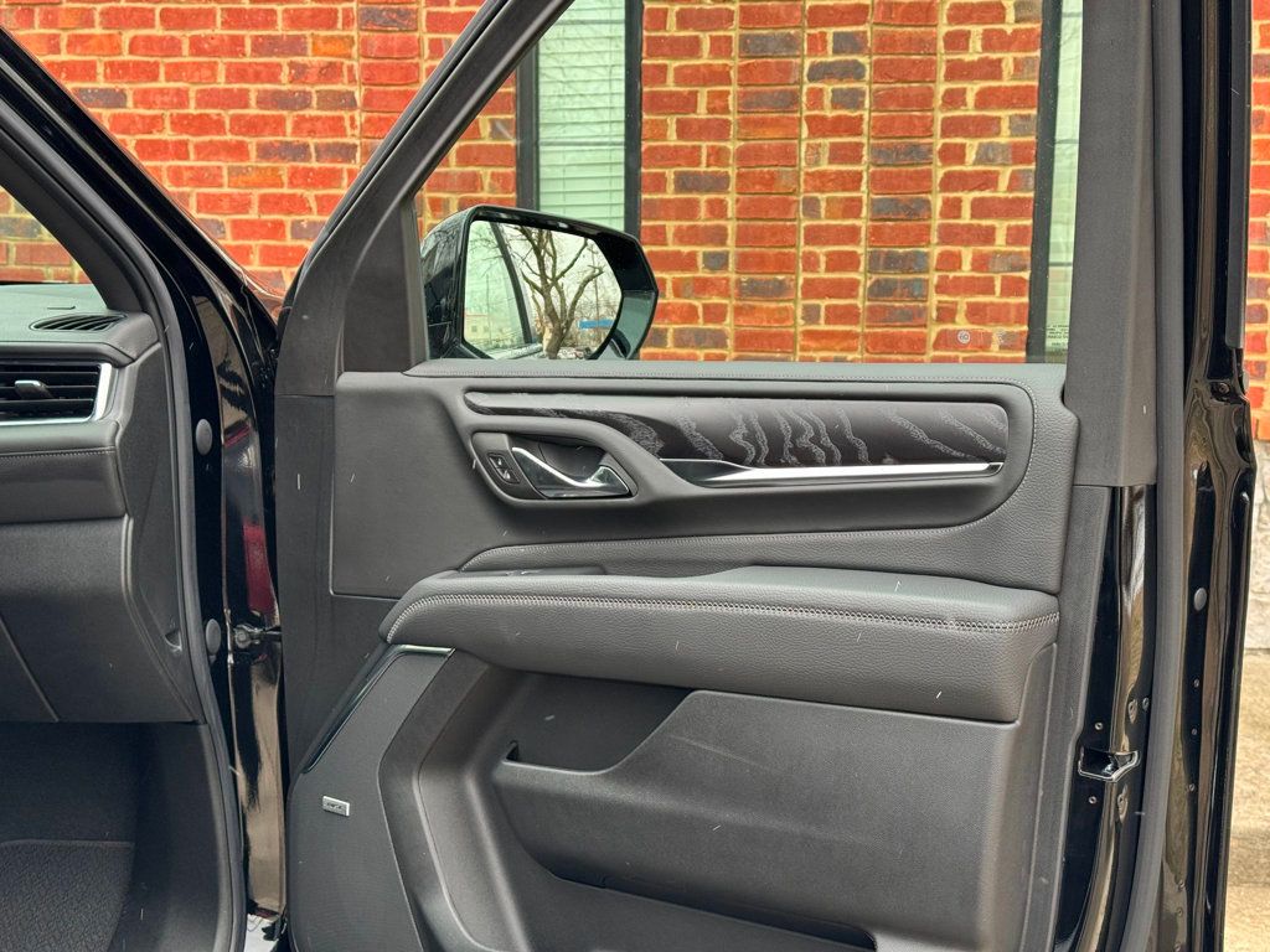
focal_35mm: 48
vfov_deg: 30.3
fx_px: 1761
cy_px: 476
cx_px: 635
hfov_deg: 39.7
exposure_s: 1/102
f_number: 1.78
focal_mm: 6.76
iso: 100
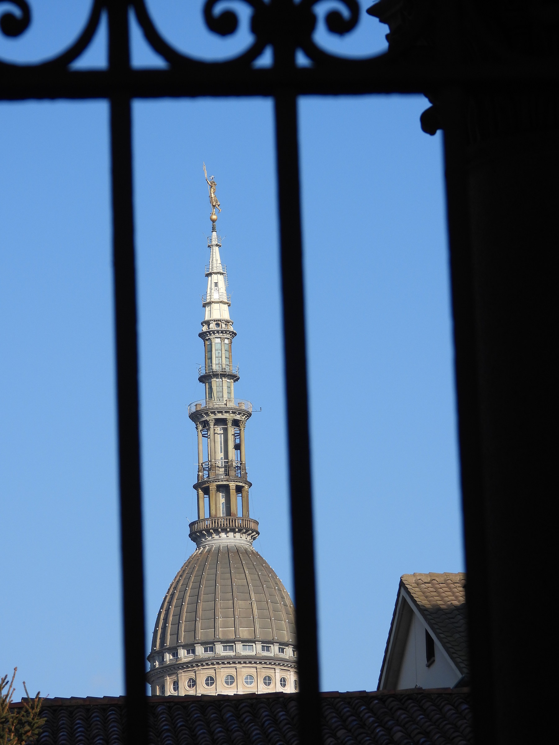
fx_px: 3660
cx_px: 280
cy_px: 372
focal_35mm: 170
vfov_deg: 11.6
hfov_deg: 8.7
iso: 100
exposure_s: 1/800
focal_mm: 30.5
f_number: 4
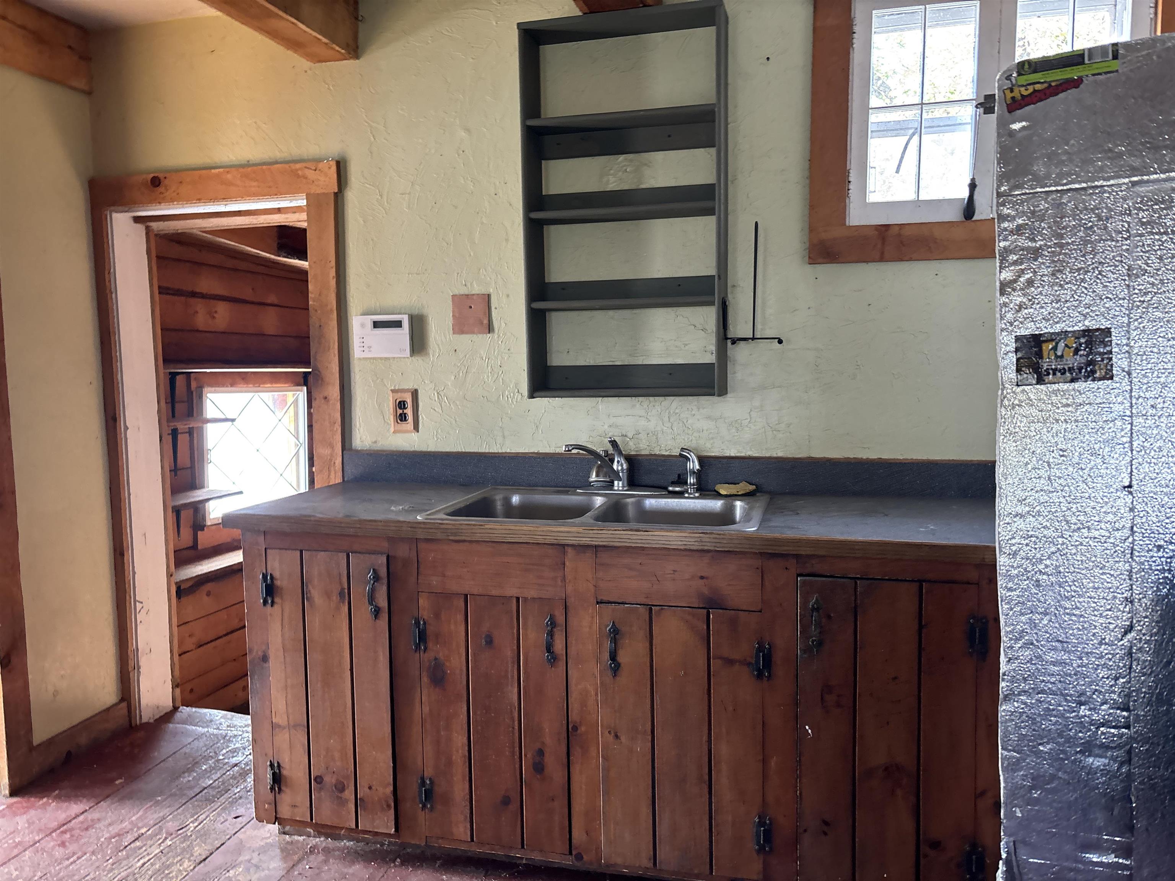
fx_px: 883
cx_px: 588
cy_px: 440
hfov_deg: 67.3
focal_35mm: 26
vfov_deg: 53.1
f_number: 1.6
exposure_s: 1/60
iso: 320
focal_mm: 5.96
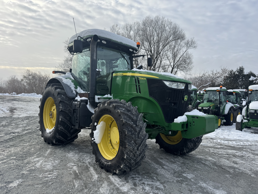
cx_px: 129
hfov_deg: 71.6
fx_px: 179
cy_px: 97
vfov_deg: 56.8
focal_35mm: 24
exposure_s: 1/2041
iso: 80
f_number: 1.78
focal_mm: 6.76
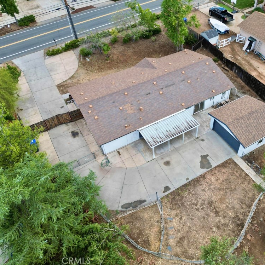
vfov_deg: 55.6
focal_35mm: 29
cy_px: 130
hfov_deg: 54.7
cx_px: 172
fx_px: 251
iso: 110
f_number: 1.7
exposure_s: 1/50
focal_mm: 6.72
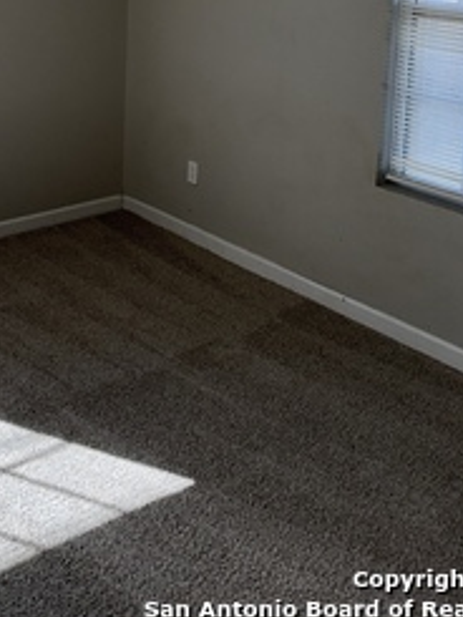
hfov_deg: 30.3
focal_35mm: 47
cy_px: 20
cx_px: 101
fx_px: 837
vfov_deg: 36.8
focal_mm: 6.76
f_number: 1.78
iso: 50
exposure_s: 1/524
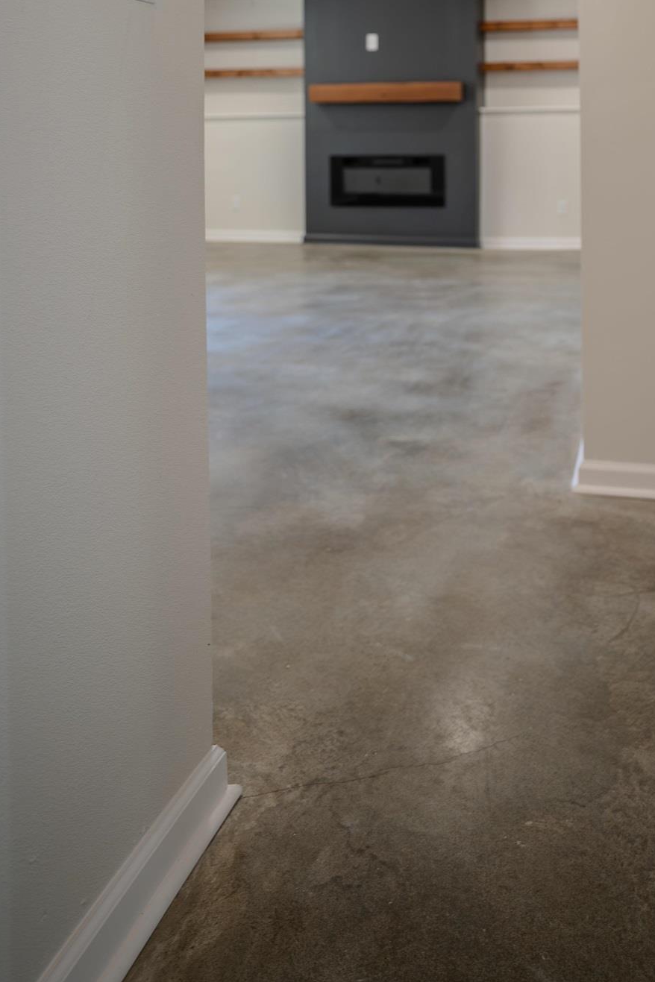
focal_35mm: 35
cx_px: 437
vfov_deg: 49.8
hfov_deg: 37.4
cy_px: 142
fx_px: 955
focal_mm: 20
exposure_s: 1/50
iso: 200
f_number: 2
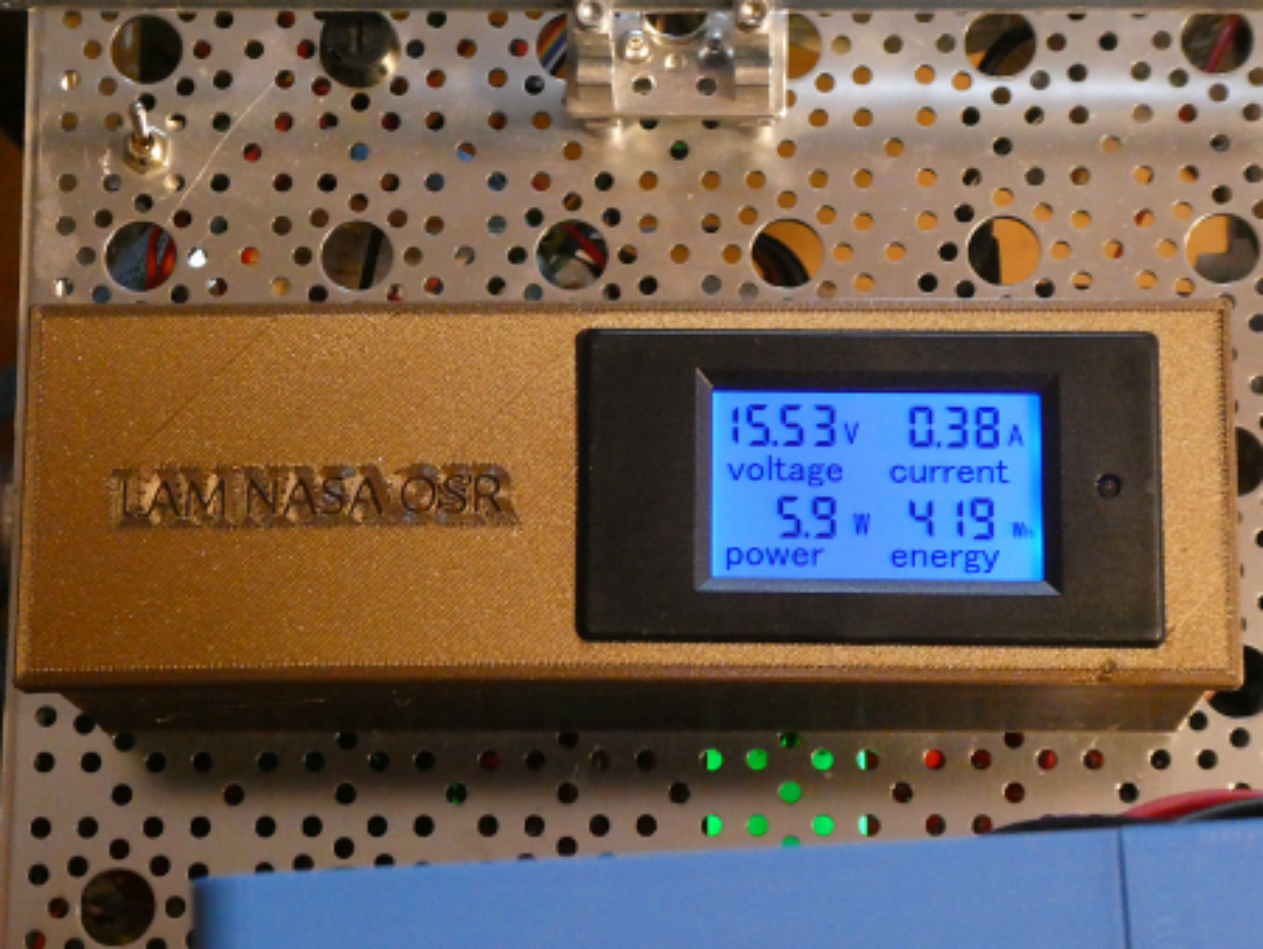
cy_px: 474
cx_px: 632
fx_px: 3285
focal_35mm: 90
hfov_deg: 21.8
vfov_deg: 16.4
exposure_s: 1/30
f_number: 4.9
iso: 1600
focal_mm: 16.1
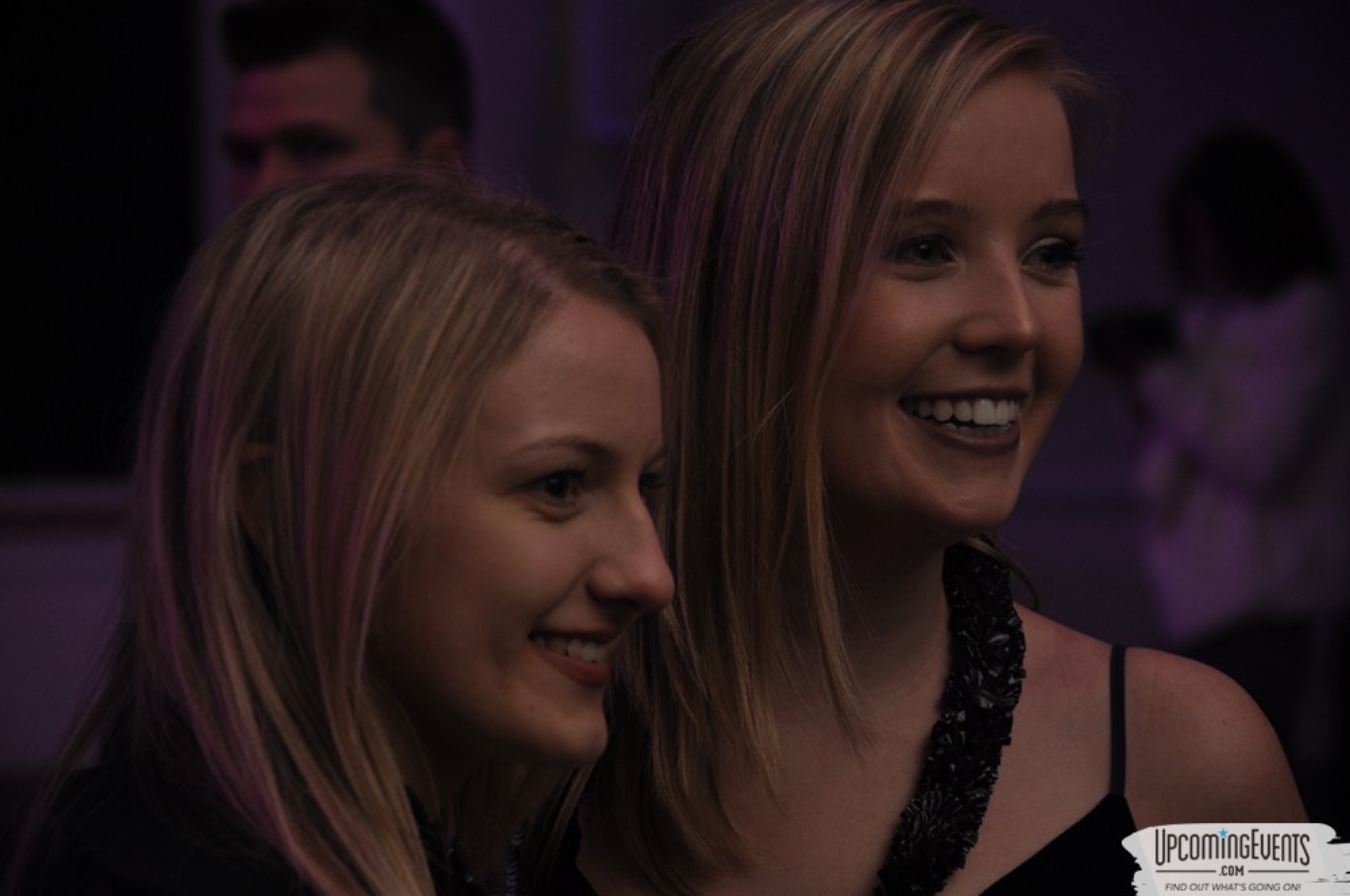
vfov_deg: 8.7
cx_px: 675
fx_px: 5899
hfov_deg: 13.1
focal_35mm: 158
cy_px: 448
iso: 400
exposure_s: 1/60
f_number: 5.6
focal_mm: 105
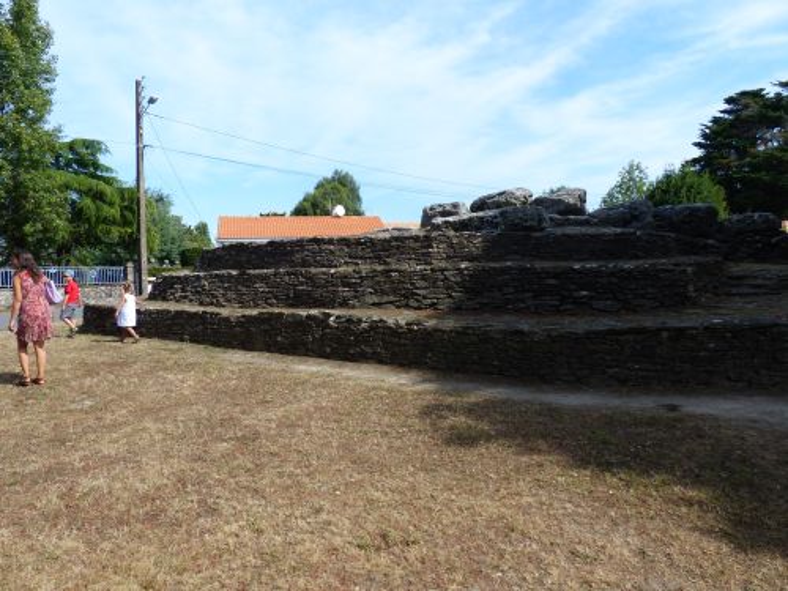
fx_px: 569
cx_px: 394
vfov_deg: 54.9
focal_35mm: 25
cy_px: 296
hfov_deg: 69.4
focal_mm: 4.5
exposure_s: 1/500
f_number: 4
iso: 100
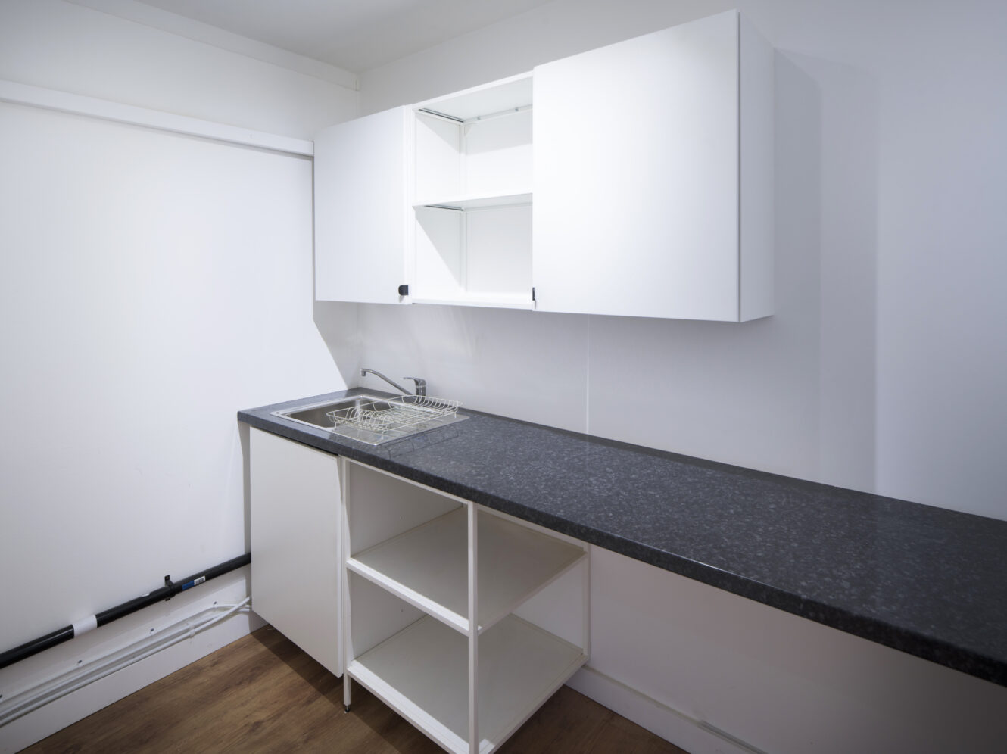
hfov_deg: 71.6
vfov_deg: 56.8
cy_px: 377
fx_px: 698
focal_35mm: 24
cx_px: 504
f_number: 6.3
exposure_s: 1/120
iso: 100
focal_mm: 12.29
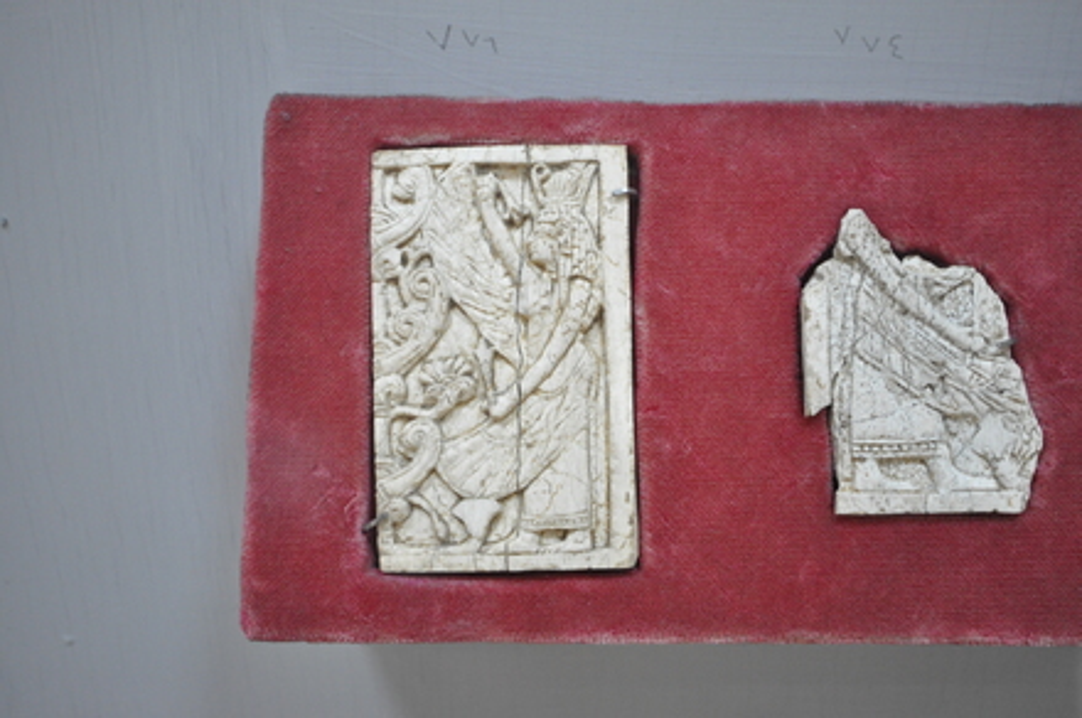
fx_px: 900
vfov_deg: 43.5
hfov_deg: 62.0
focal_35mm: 30
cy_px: 359
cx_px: 541
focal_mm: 20
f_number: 5.6
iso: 1600
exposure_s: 1/15
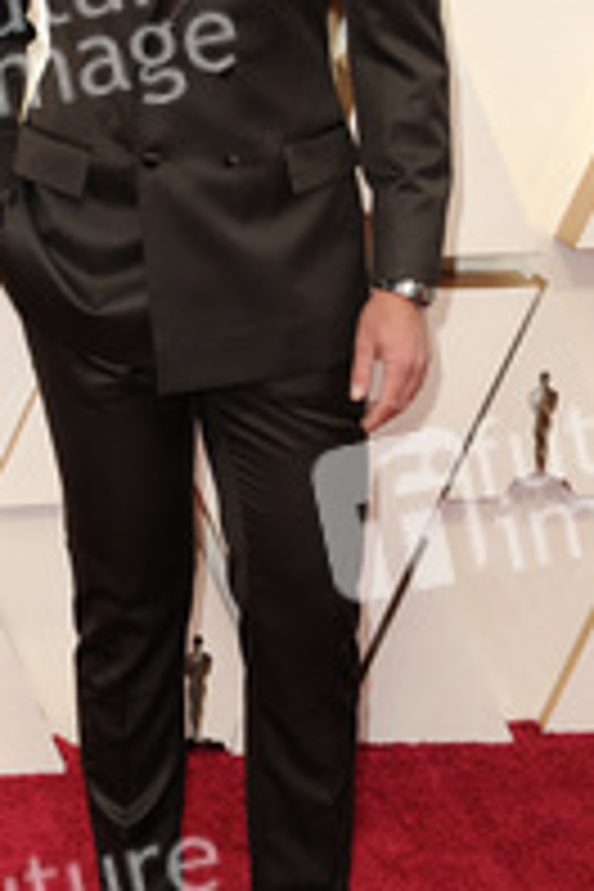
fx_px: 3094
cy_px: 270
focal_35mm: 125
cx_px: 137
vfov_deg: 16.3
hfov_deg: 10.9
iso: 1000
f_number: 6.3
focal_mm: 62
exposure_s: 1/250
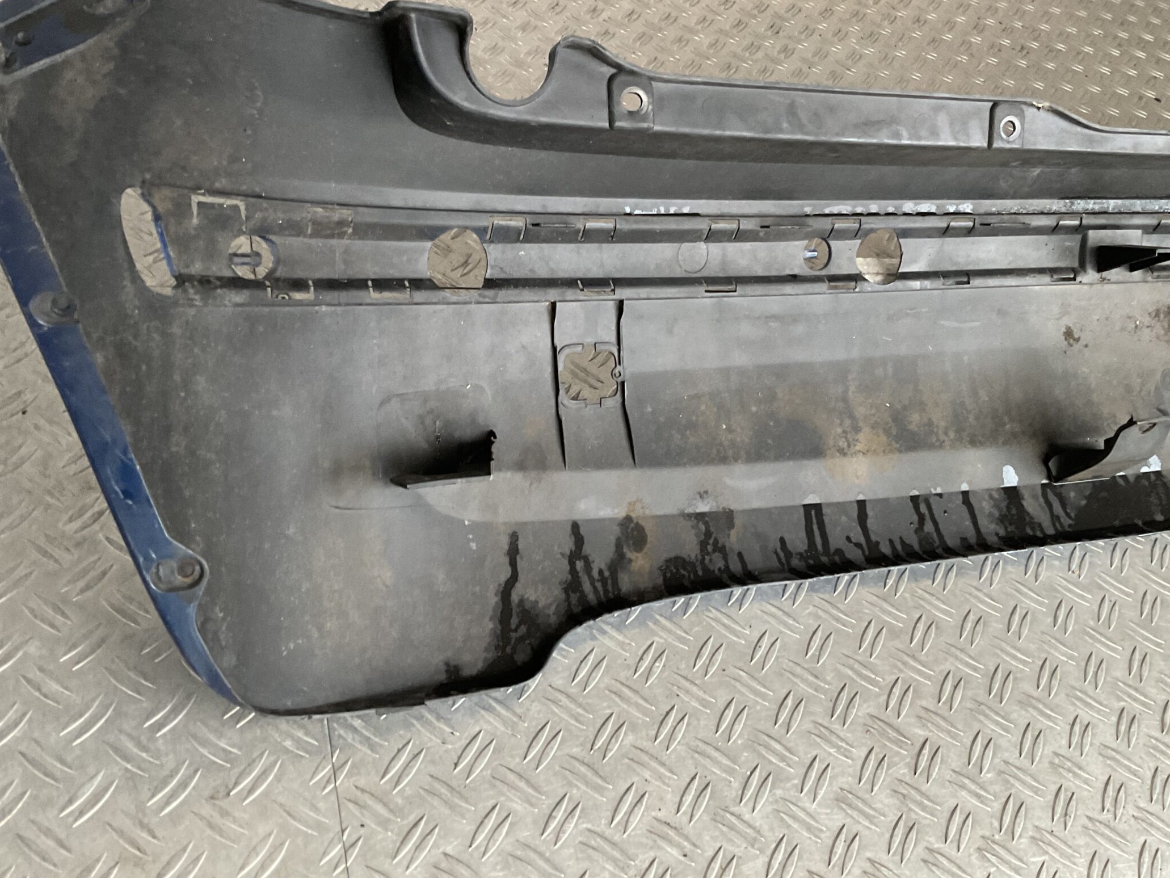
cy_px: 346
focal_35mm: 36
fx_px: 1217
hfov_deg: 51.3
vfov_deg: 39.5
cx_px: 565
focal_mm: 3
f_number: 1.8
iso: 200
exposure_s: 1/50
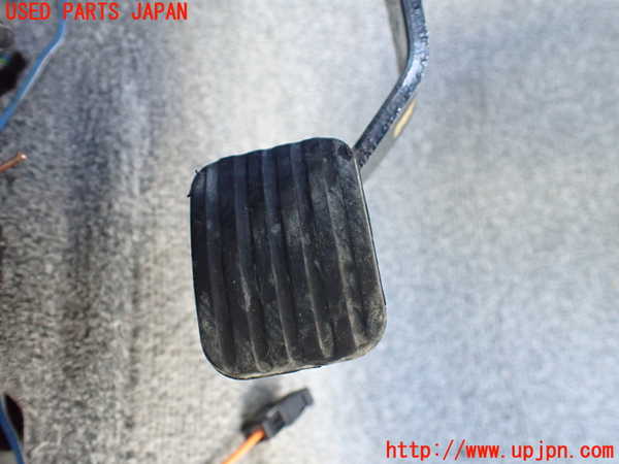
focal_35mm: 30
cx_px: 310
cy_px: 232
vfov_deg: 46.8
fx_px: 536
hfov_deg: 60.0
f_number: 2.3
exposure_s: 1/125
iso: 800
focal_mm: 5.4
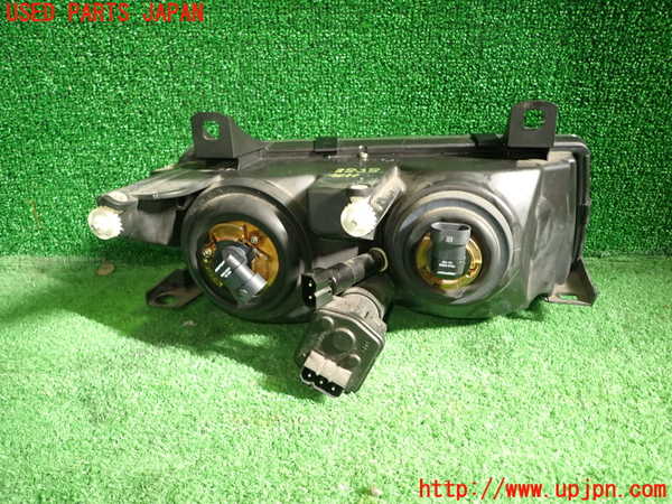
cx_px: 336
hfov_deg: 69.4
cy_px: 252
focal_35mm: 25
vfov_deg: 54.9
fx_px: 485
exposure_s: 1/30
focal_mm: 4.5
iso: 200
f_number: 2
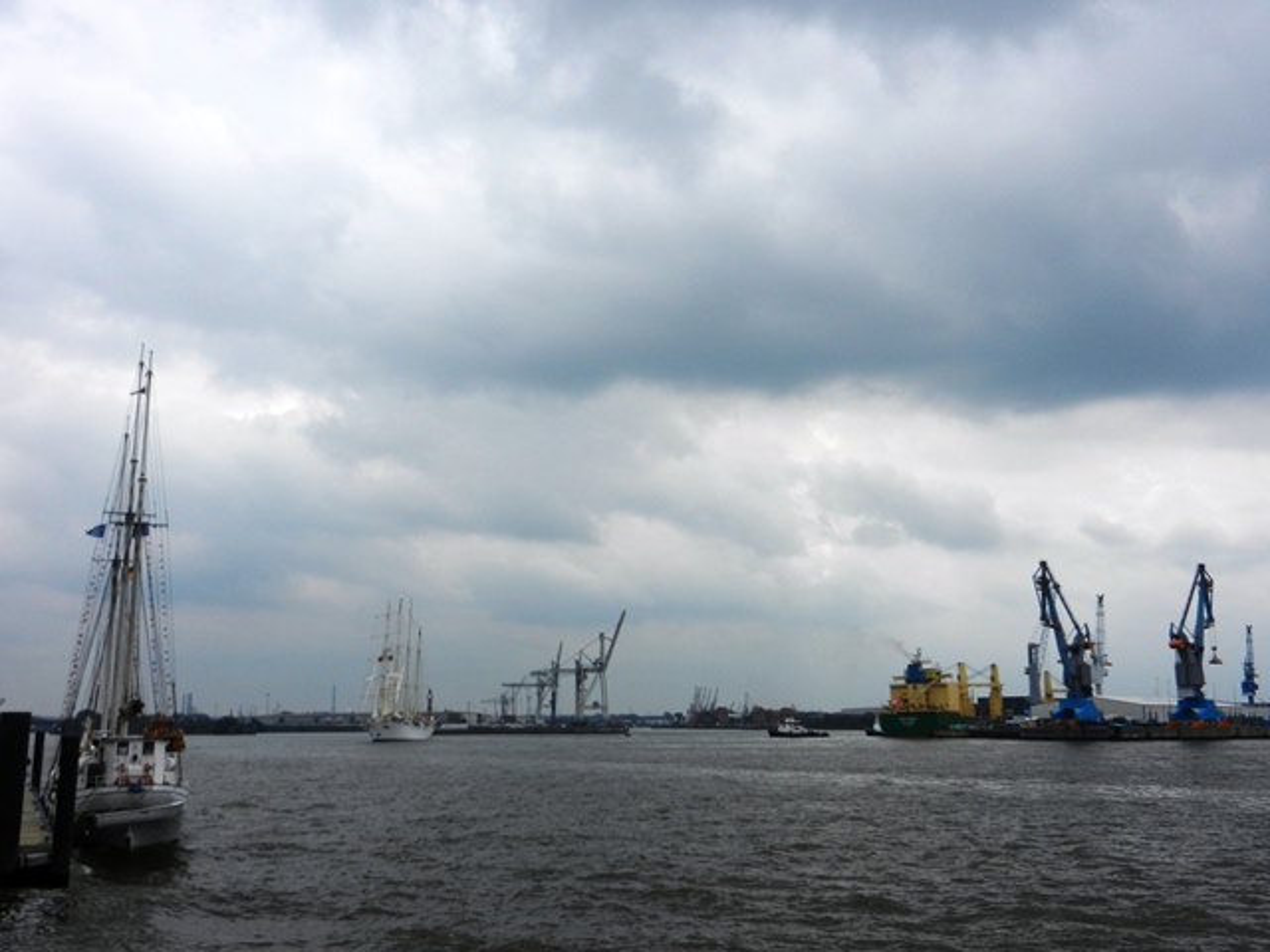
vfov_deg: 42.9
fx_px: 1211
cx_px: 635
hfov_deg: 55.4
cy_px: 476
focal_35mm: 33
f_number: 3.8
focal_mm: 5.9
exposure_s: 1/1600
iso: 160
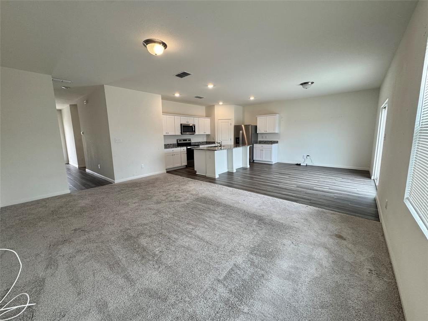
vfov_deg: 85.7
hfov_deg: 102.1
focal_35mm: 14
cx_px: 214
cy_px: 160
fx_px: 173
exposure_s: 1/120
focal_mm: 2.22
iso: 160
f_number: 2.2
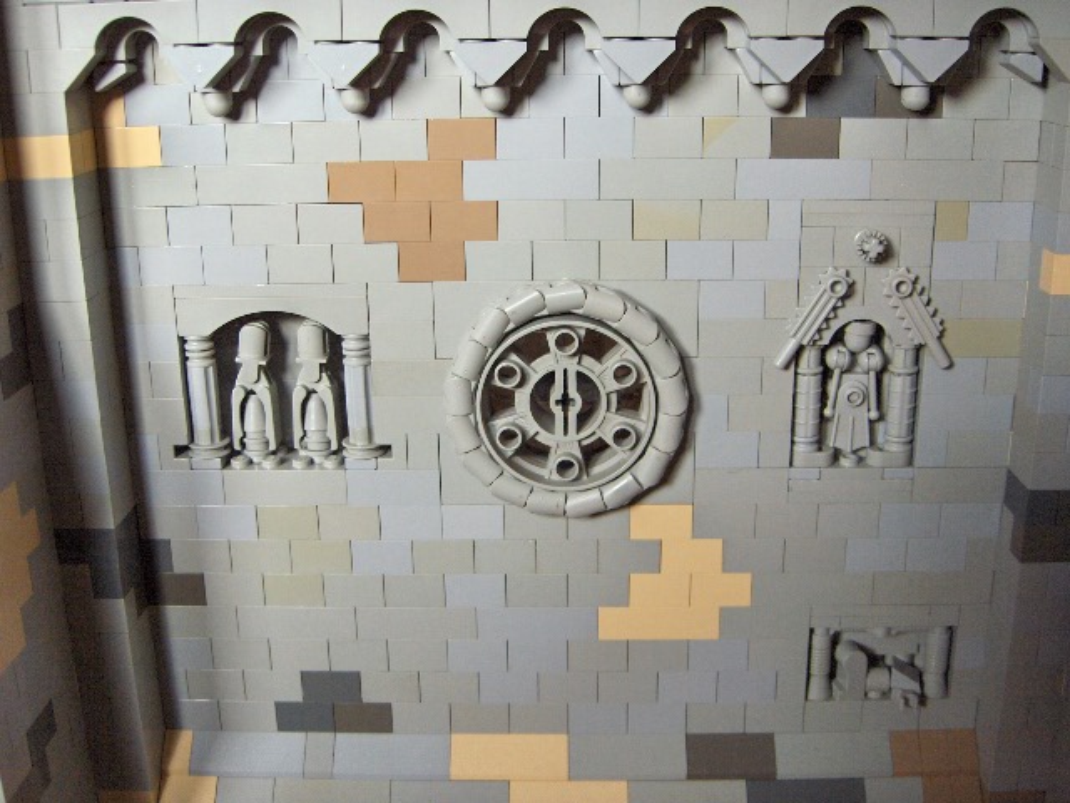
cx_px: 535
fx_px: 1206
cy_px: 402
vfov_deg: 36.8
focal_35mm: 39
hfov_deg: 47.9
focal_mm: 8
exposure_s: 1/36.5
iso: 200
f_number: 2.8
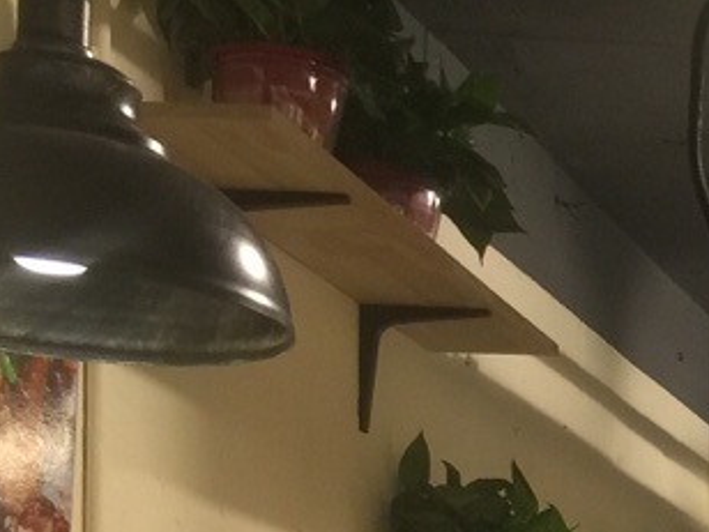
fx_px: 2704
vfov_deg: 10.5
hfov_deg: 13.6
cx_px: 1218
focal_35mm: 132
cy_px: 1004
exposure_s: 1/15
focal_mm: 4.15
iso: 40
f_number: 2.2
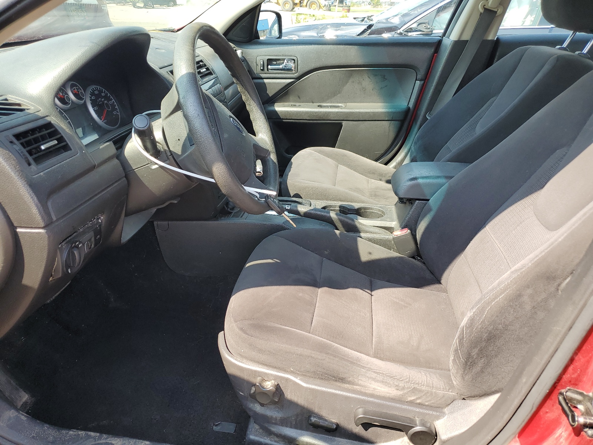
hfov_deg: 67.3
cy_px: 222
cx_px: 296
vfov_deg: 53.1
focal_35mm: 26
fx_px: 445
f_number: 1.5
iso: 50
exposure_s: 1/370
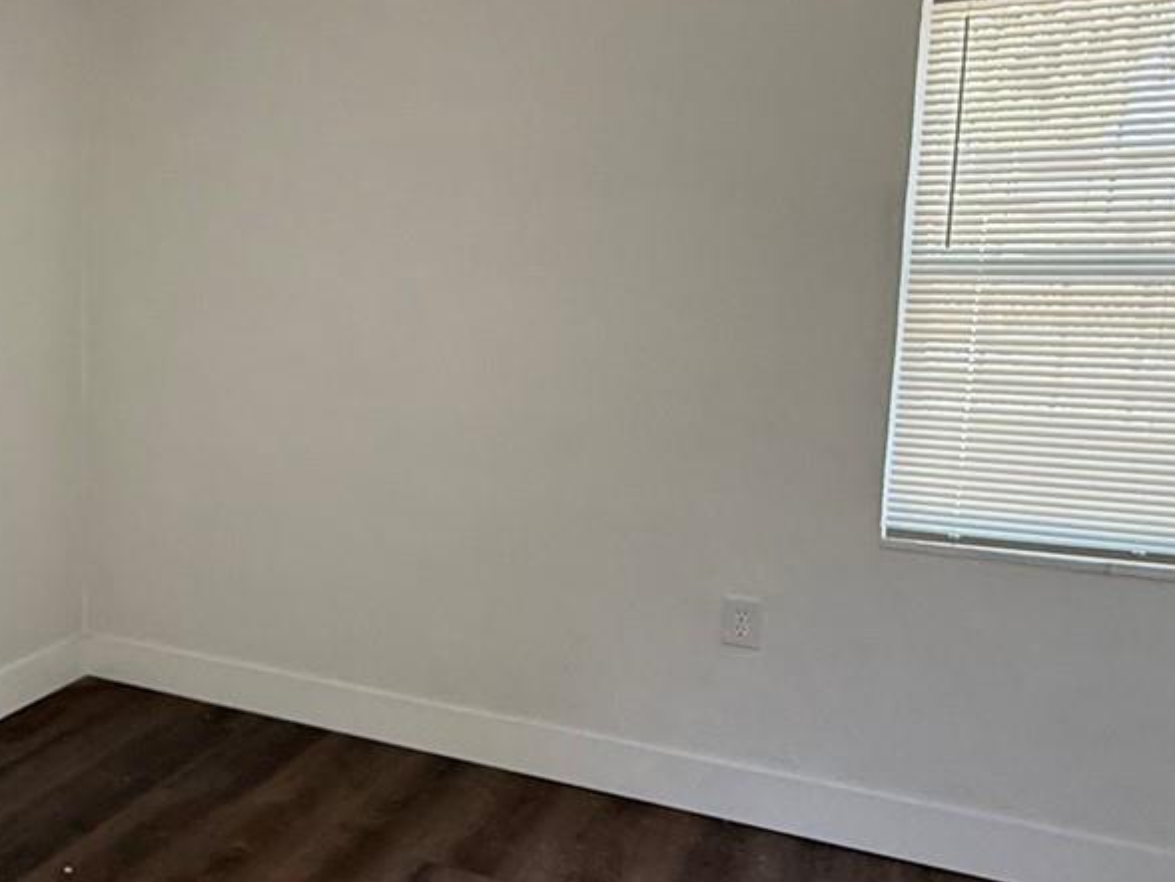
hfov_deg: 41.4
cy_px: 421
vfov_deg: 37.7
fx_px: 1290
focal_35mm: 38
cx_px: -46
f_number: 2.2
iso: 250
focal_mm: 2.22
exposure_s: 1/99
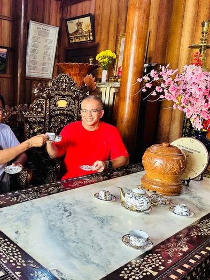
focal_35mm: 33
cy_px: 139
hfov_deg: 41.6
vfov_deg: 55.4
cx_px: 52
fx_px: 267
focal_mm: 6.86
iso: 320
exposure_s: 1/60
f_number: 1.78
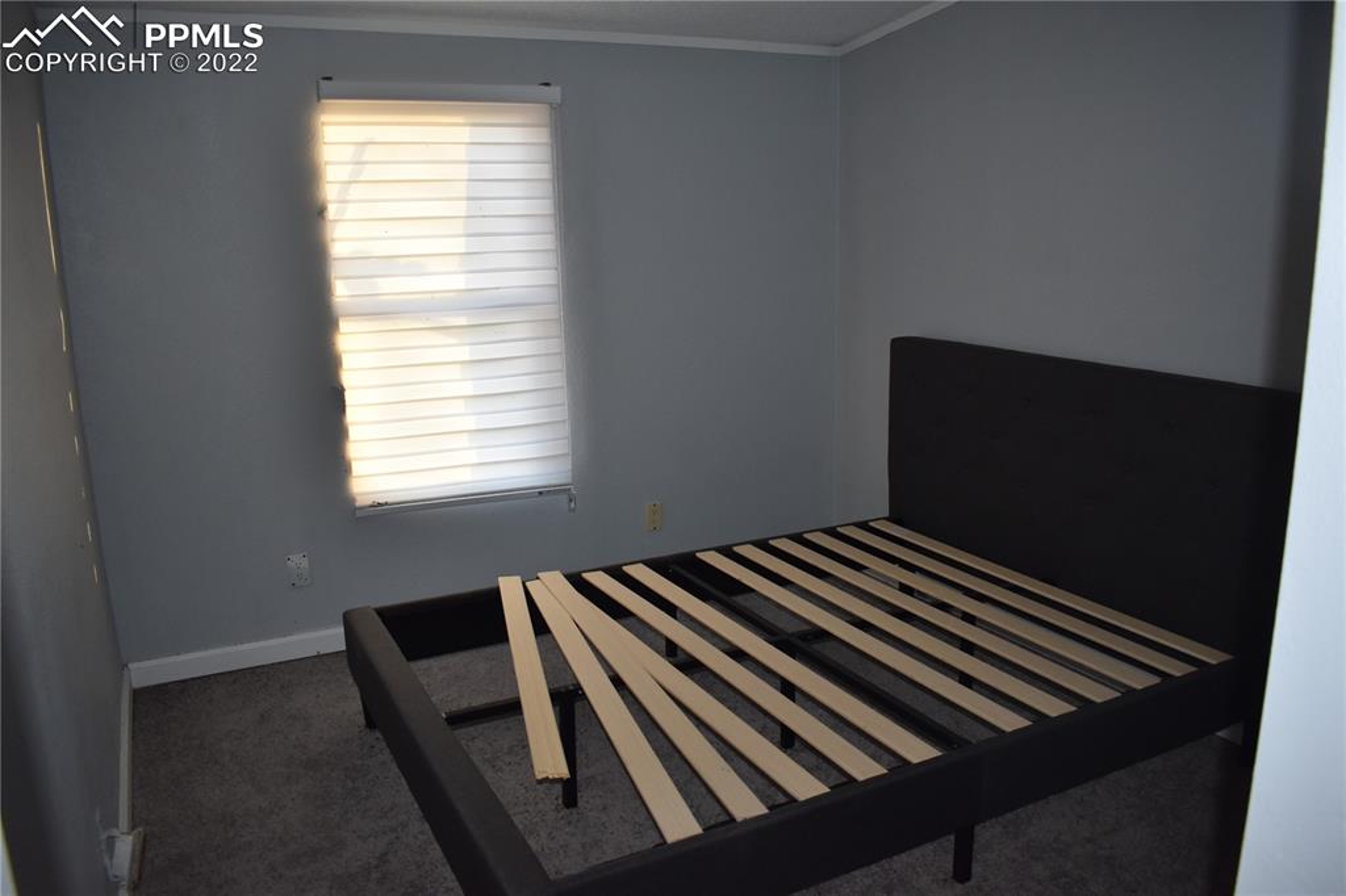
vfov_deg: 47.9
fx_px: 1009
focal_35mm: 27
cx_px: 673
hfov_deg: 67.4
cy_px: 448
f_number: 3.5
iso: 720
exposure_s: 1/200
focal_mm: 18
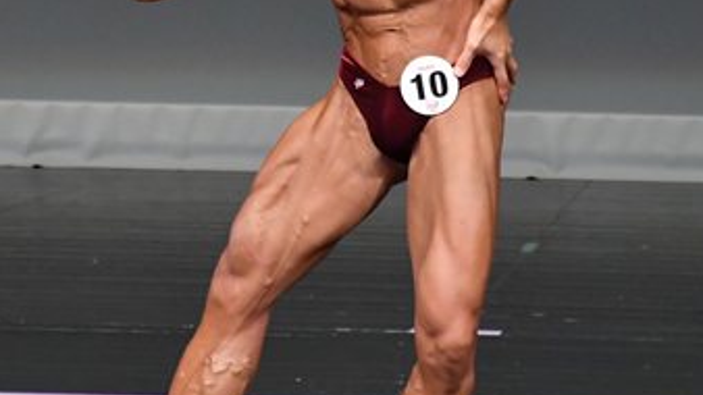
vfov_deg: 1.4
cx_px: 367
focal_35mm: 899
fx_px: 16755
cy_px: 62
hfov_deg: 2.4
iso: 4000
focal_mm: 250
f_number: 5.6
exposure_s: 1/400
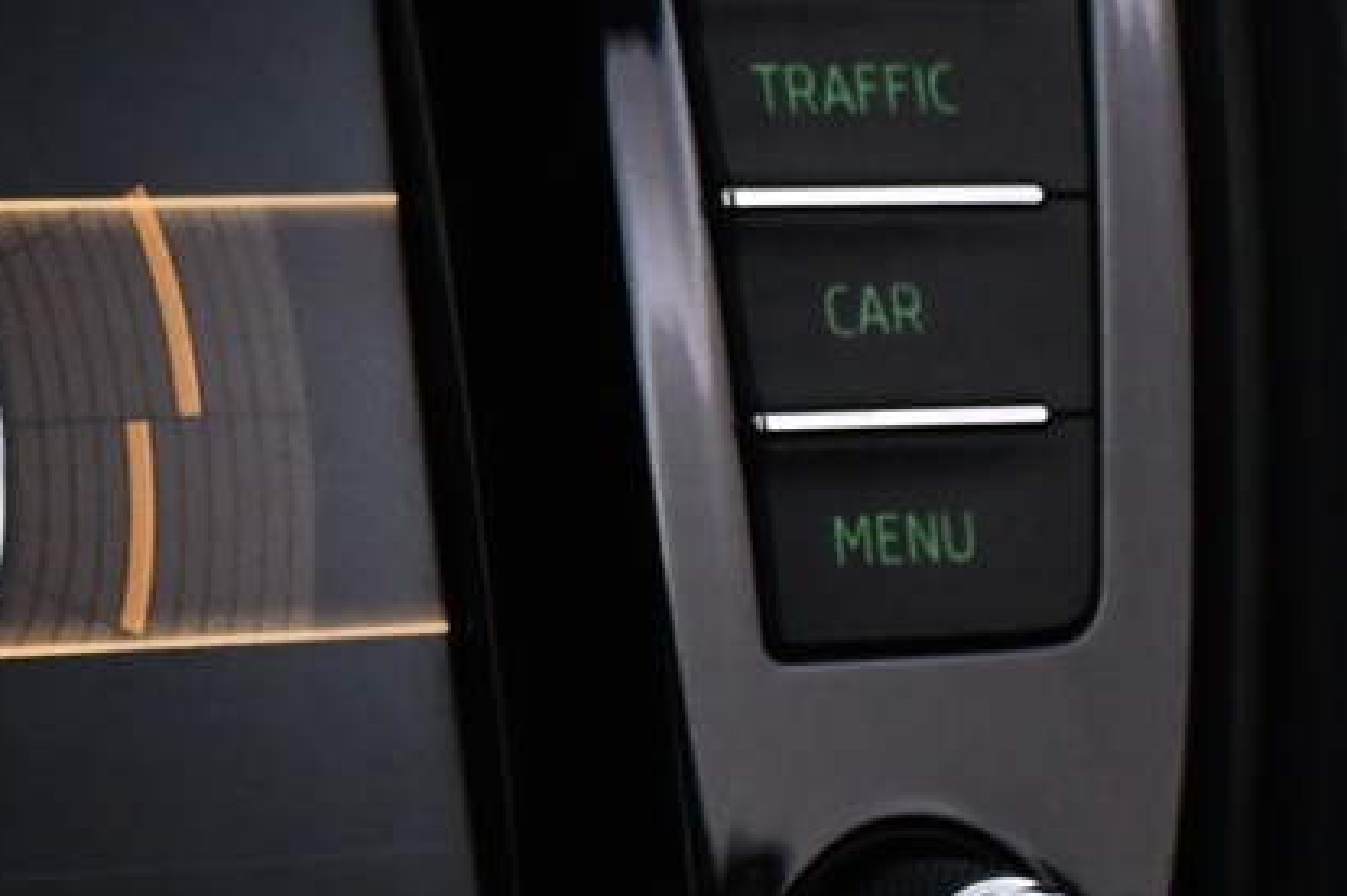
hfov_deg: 14.7
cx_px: -873
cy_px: 347
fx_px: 4710
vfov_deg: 10.9
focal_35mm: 126
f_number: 4
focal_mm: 21.5
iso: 3200
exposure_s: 1/100
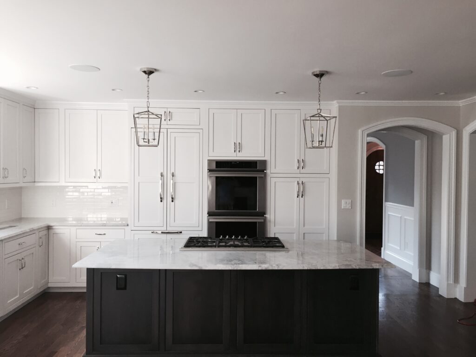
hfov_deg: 61.7
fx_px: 399
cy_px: 178
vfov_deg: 48.2
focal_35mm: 29
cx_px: 238
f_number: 2.2
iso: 32
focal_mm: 4.15
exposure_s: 1/40
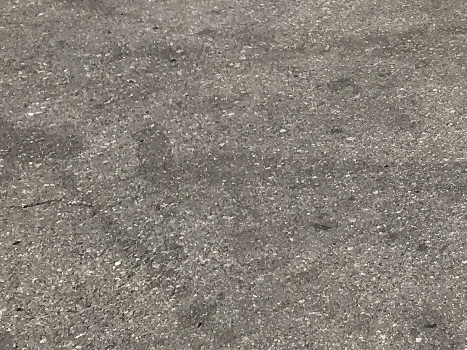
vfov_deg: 13.1
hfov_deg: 15.8
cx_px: 856
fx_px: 1416
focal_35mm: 105
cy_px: -227
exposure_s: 1/1880
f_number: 1.8
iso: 20
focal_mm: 3.99
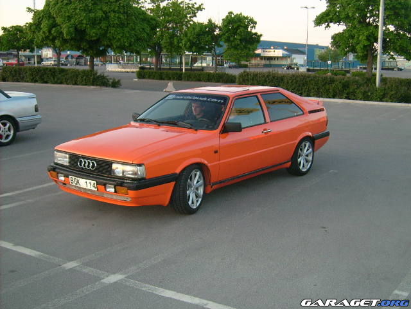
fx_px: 534
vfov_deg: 32.2
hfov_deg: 42.1
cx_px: 206
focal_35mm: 45
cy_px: 154
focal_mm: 7.53
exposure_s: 1/60
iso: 100
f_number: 3.1
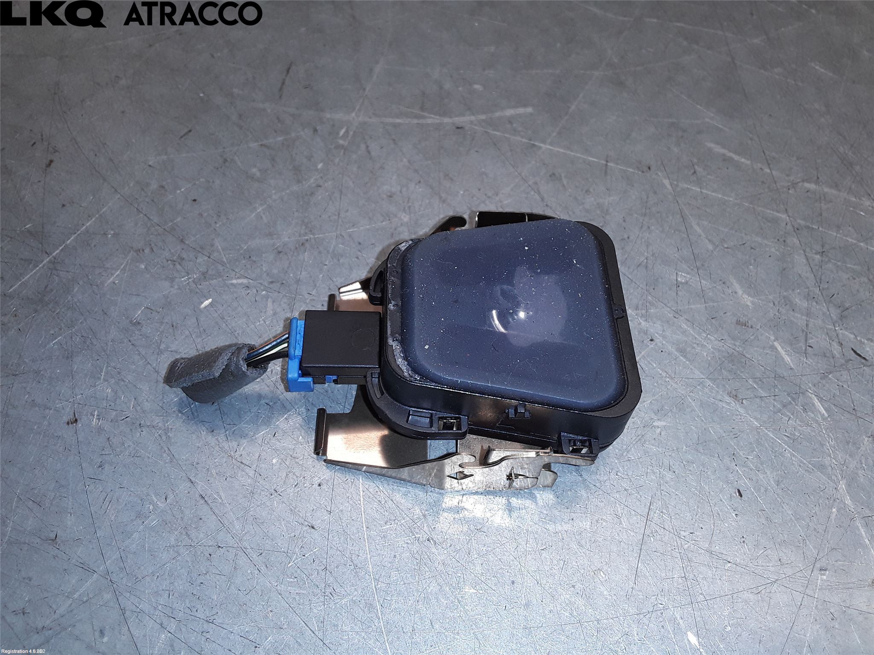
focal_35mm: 28
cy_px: 328
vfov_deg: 49.7
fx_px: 707
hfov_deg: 63.4
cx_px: 437
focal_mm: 2.91
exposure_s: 1/162
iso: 40
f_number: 1.9
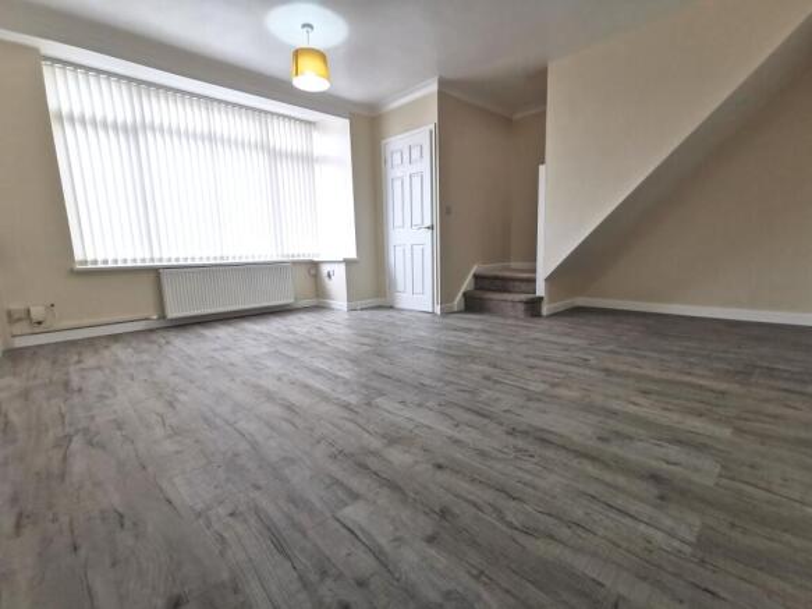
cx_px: 406
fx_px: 375
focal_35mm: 16
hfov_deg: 94.5
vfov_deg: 78.1
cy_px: 304
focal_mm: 2.35
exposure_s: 1/50
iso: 160
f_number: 2.2
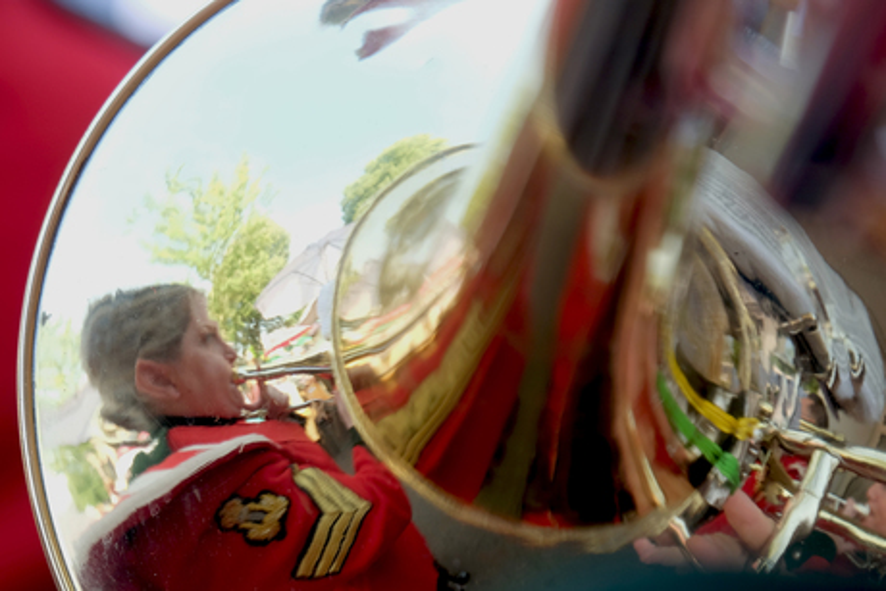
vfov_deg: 6.8
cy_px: 296
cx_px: 443
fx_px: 4997
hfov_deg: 10.1
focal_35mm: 203
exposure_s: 1/52
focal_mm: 135
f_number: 5.6
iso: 200
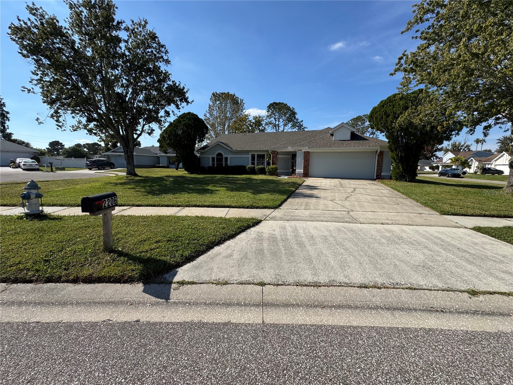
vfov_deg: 85.7
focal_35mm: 14
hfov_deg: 102.1
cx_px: 256
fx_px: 207
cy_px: 192
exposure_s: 1/1976
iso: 40
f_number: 2.2
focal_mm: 2.22
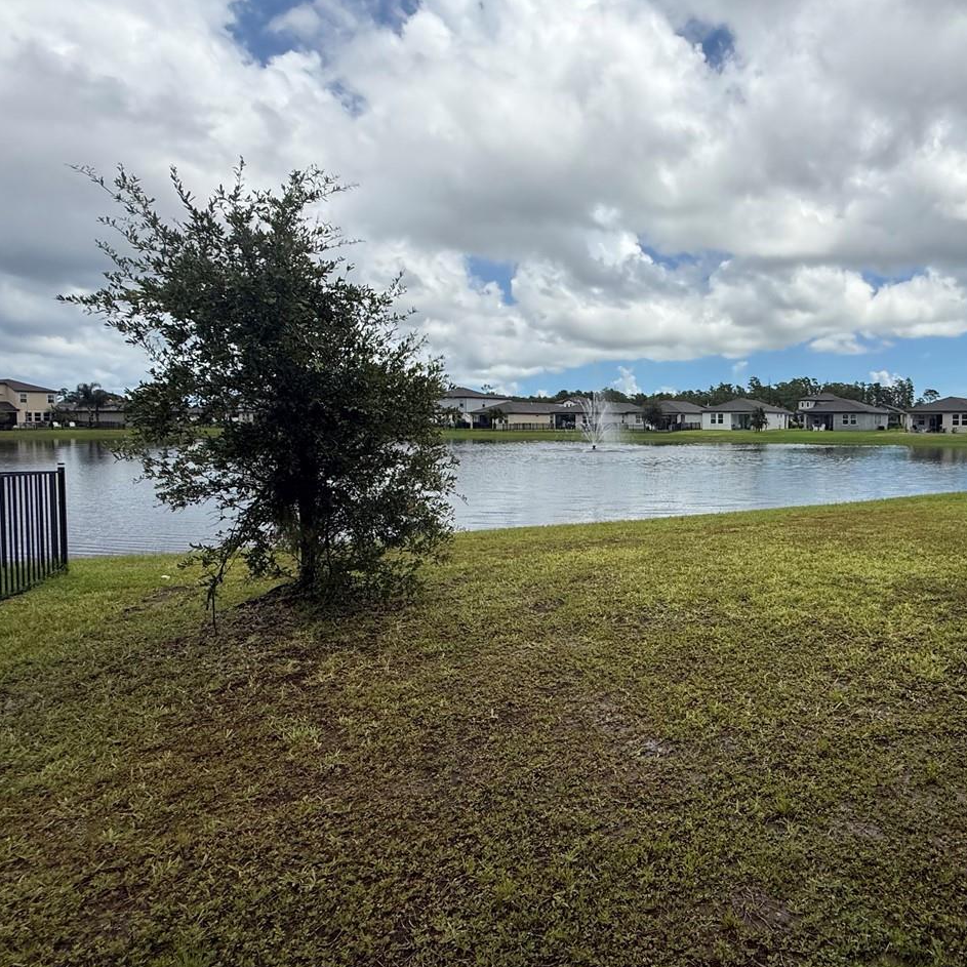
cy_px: 448
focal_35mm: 21
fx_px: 664
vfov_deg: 72.0
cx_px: 702
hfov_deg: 68.4
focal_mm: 2.22
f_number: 2.2
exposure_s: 1/3663
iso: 50
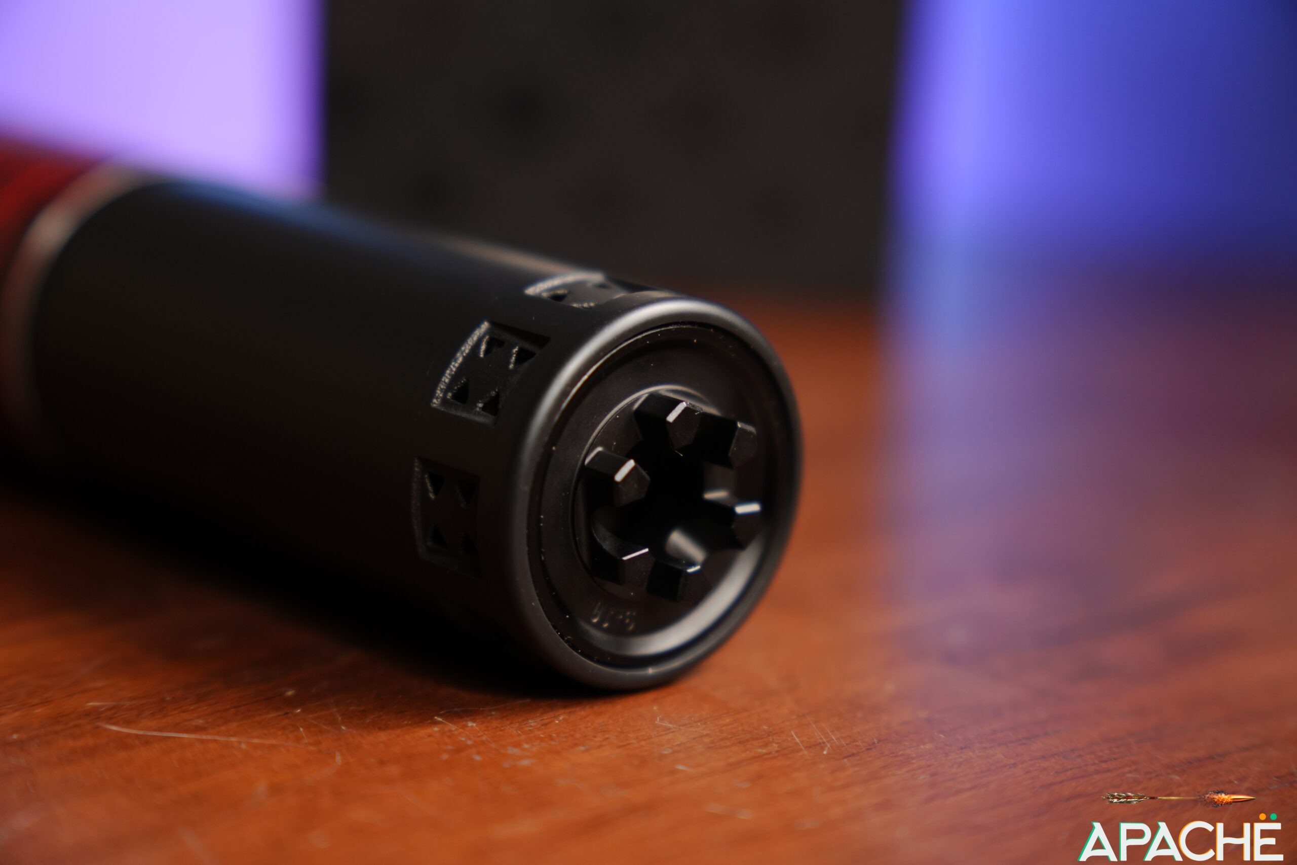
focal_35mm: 78
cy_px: 432
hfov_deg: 26.0
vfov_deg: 17.5
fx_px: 2810
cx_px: 648
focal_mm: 52
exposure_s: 1/10
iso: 400
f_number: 2.8
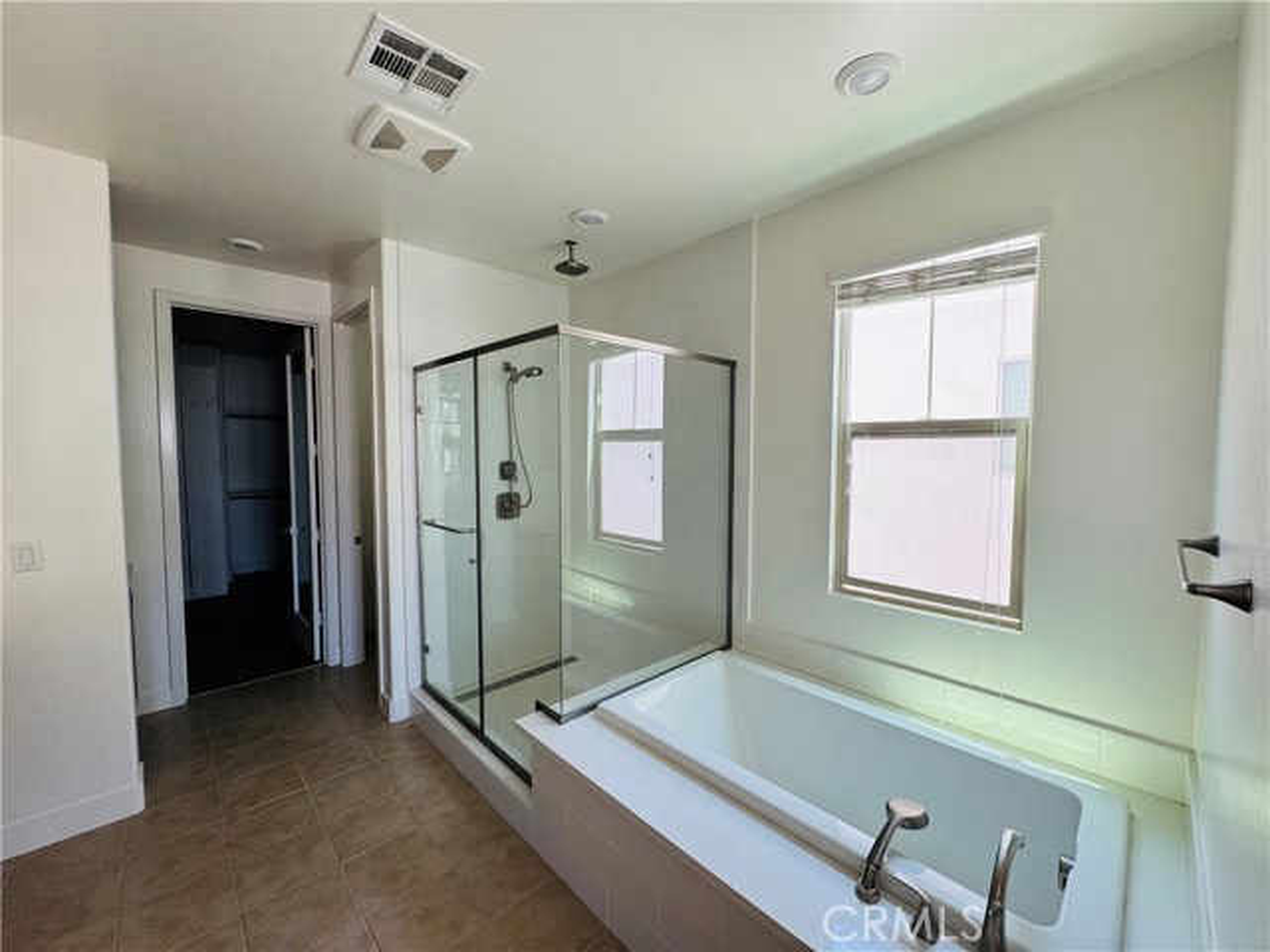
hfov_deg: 102.1
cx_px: 635
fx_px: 514
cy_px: 476
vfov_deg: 85.7
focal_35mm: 14
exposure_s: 1/120
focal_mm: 2.22
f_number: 2.2
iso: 125
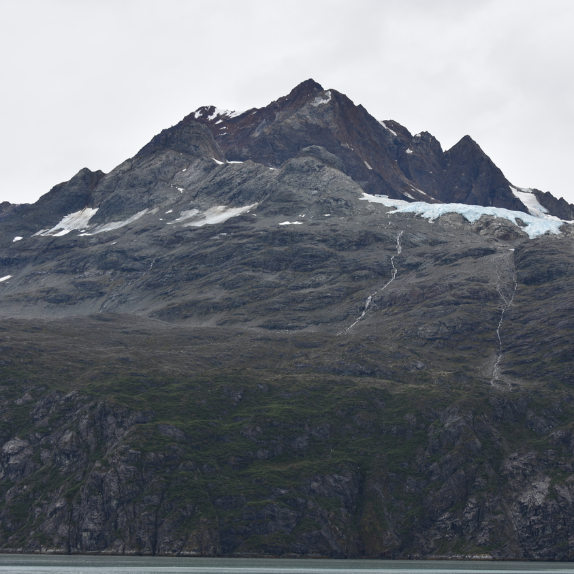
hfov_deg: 24.1
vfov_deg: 24.3
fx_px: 1332
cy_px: 289
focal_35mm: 71
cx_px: 415
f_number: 7.1
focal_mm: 55
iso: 100
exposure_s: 1/200
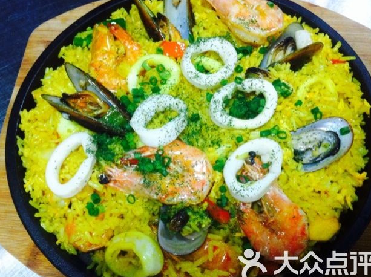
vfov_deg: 35.9
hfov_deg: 46.8
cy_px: 136
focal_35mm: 40
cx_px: 178
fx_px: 428
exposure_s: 1/15
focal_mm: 3.85
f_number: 2.8
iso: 250
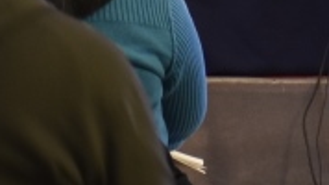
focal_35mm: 453
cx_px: 479
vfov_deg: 2.7
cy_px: -234
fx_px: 3951
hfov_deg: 4.7
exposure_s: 1/6
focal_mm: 50
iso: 500
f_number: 4.8
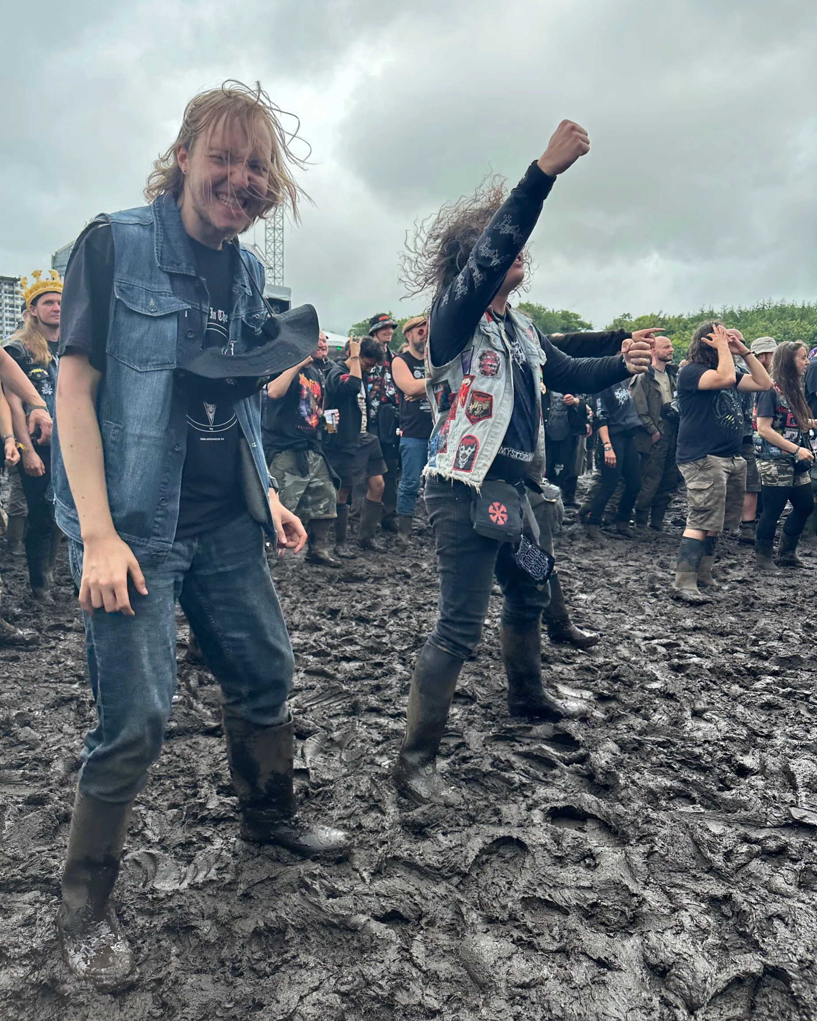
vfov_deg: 66.0
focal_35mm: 26
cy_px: 483
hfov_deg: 54.9
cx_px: 396
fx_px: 786
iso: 80
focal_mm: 6.86
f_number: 1.78
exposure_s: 1/935
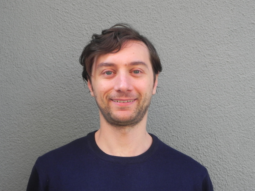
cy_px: 96
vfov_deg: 25.2
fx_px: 427
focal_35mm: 58
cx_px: 128
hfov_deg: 33.2
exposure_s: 1/58.1
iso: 160
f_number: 3.5
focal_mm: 10.3
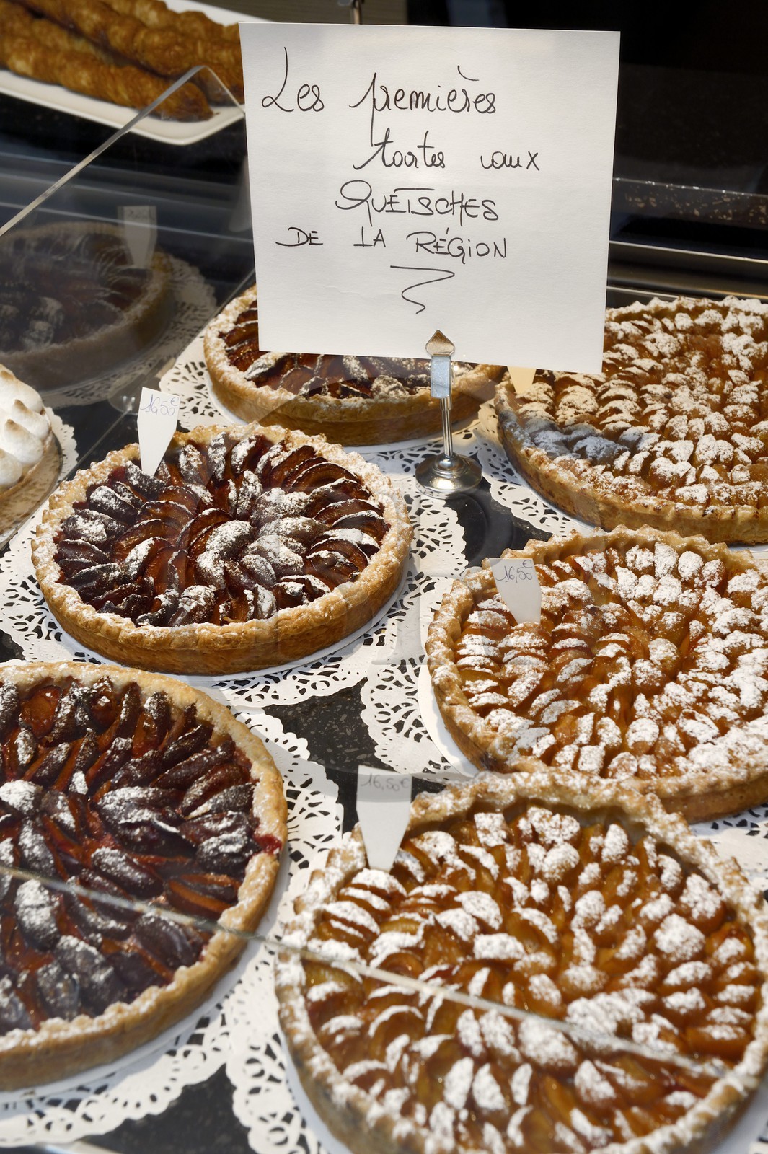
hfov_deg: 24.2
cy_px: 577
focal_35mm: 56
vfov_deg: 35.7
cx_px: 384
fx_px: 1794
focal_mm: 56
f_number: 9
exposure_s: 1/125
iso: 320
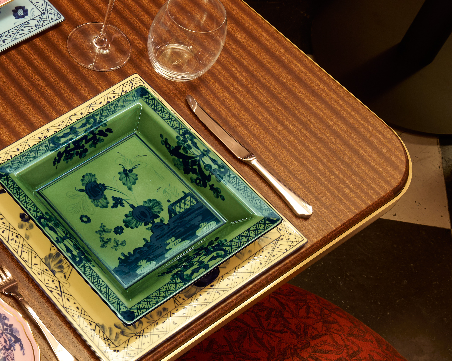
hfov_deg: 23.0
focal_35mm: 77
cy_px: 168
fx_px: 1030
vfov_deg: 19.9
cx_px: -73
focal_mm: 35
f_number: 14
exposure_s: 1.6
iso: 400
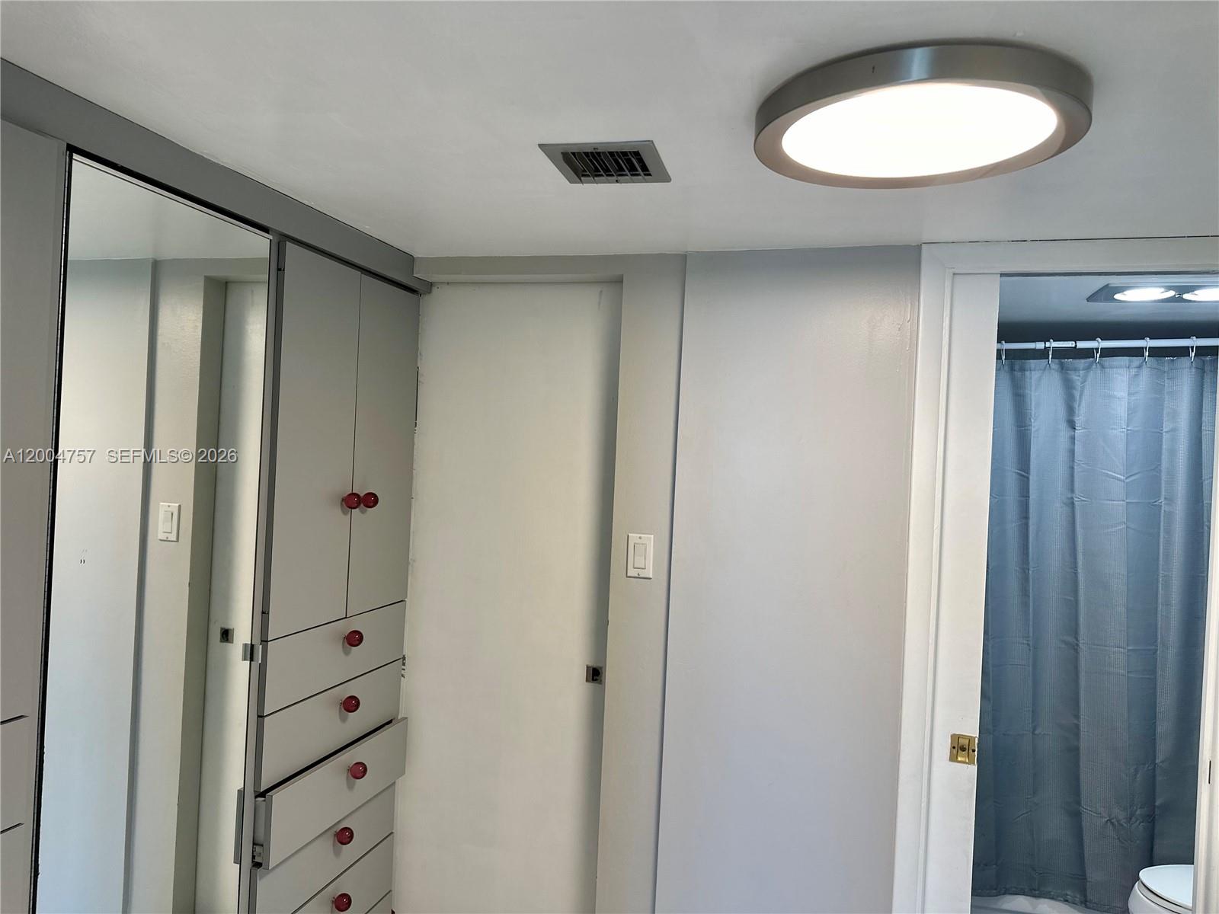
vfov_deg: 56.8
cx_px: 610
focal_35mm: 24
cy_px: 457
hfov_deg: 71.6
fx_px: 845
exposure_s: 1/120
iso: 100
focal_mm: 6.86
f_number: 1.78
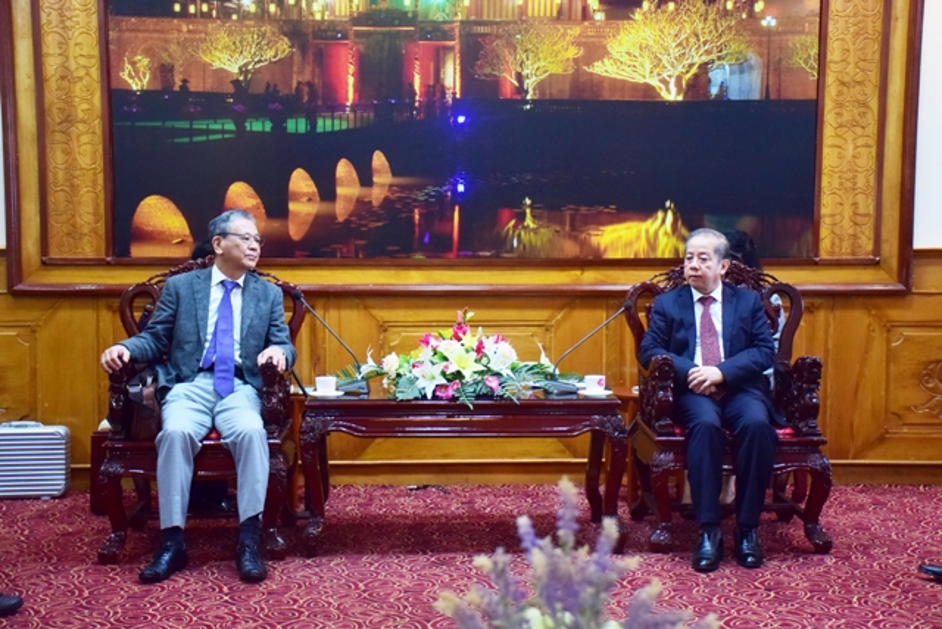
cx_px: 471
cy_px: 314
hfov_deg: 37.8
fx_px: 1374
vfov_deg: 25.8
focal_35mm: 52
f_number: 4.2
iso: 1000
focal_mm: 35
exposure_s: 1/60
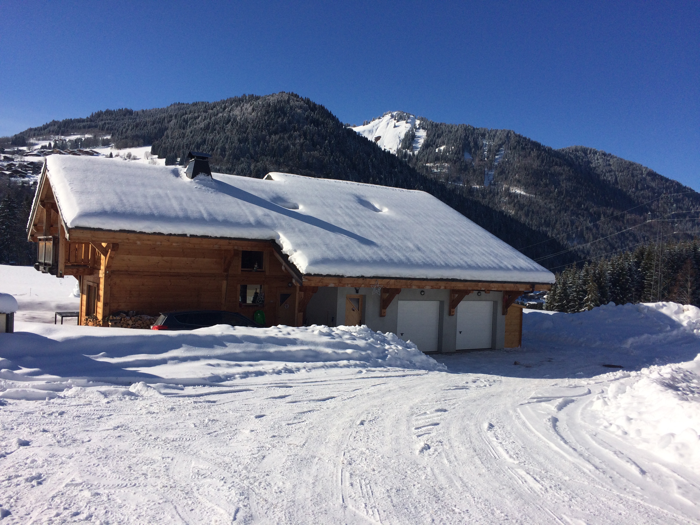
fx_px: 586
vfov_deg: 48.2
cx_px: 350
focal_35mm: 29
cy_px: 262
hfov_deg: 61.7
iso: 40
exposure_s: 1/5128
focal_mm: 4.15
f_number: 2.2
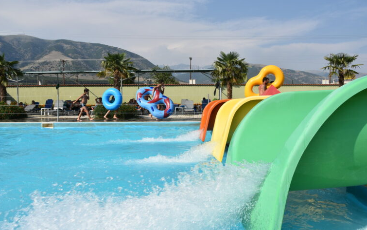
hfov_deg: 66.5
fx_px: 280
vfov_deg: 44.5
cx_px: 182
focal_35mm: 28
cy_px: 115
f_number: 8
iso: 140
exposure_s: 1/500
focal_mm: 18
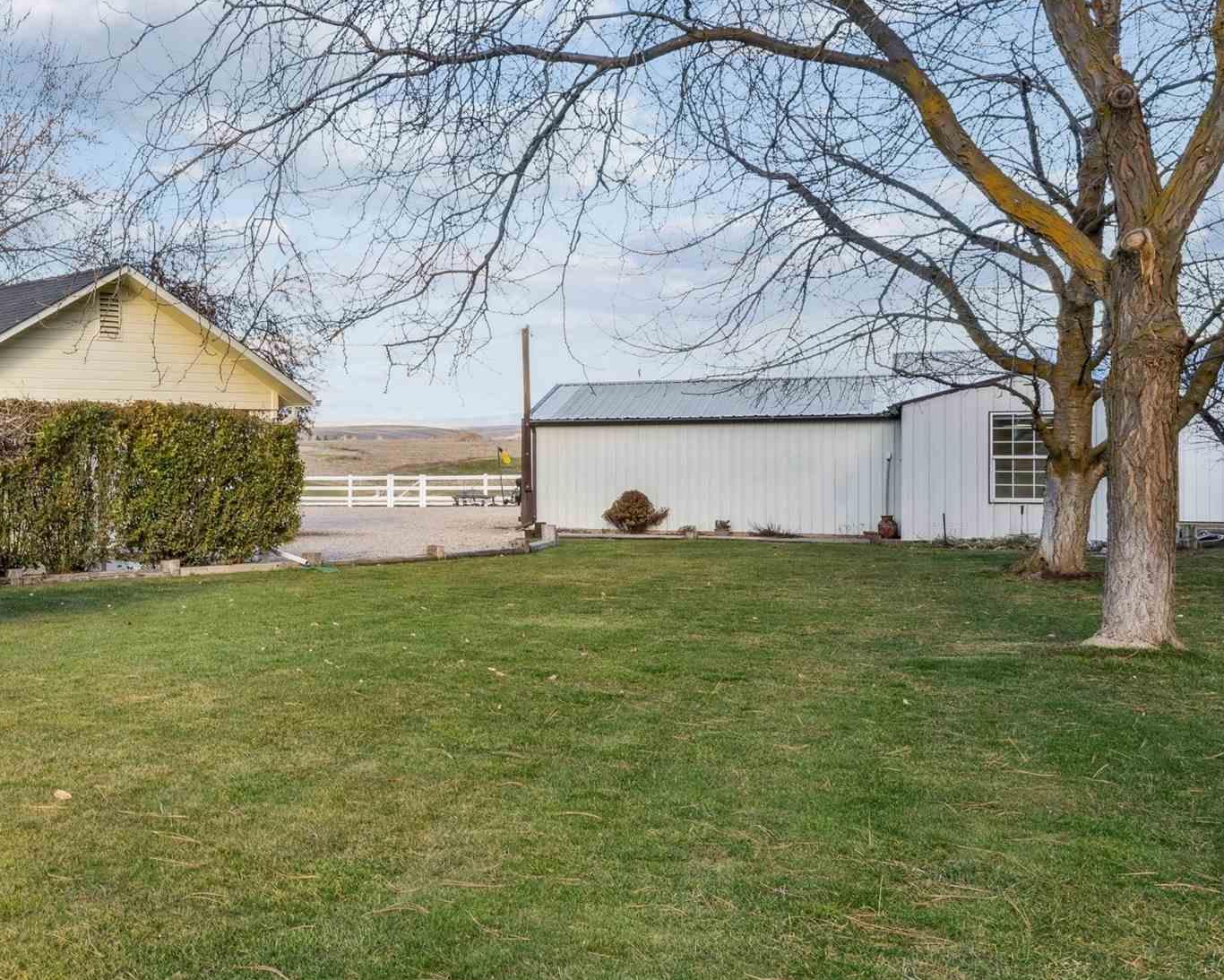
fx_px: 1446
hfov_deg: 39.5
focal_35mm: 40
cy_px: 443
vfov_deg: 37.4
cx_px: -43
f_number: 13
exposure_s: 1/125
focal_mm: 18.9
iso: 400
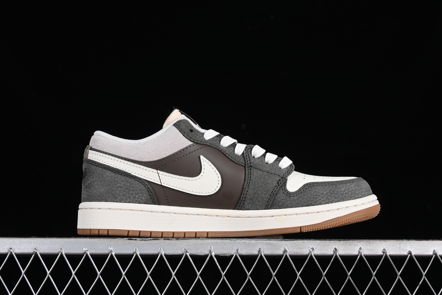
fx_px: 921
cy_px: 148
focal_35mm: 75
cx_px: 221
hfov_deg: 27.0
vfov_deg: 18.2
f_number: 7.1
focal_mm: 50
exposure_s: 1/60
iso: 160
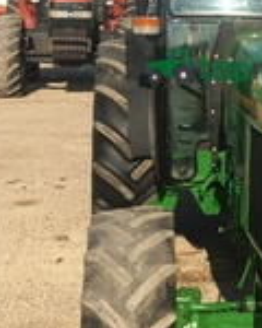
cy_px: 68
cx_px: 311
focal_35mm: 78
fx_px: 756
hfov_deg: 18.7
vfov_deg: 24.1
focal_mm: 4.15
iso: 25
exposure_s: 1/1876
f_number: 2.2
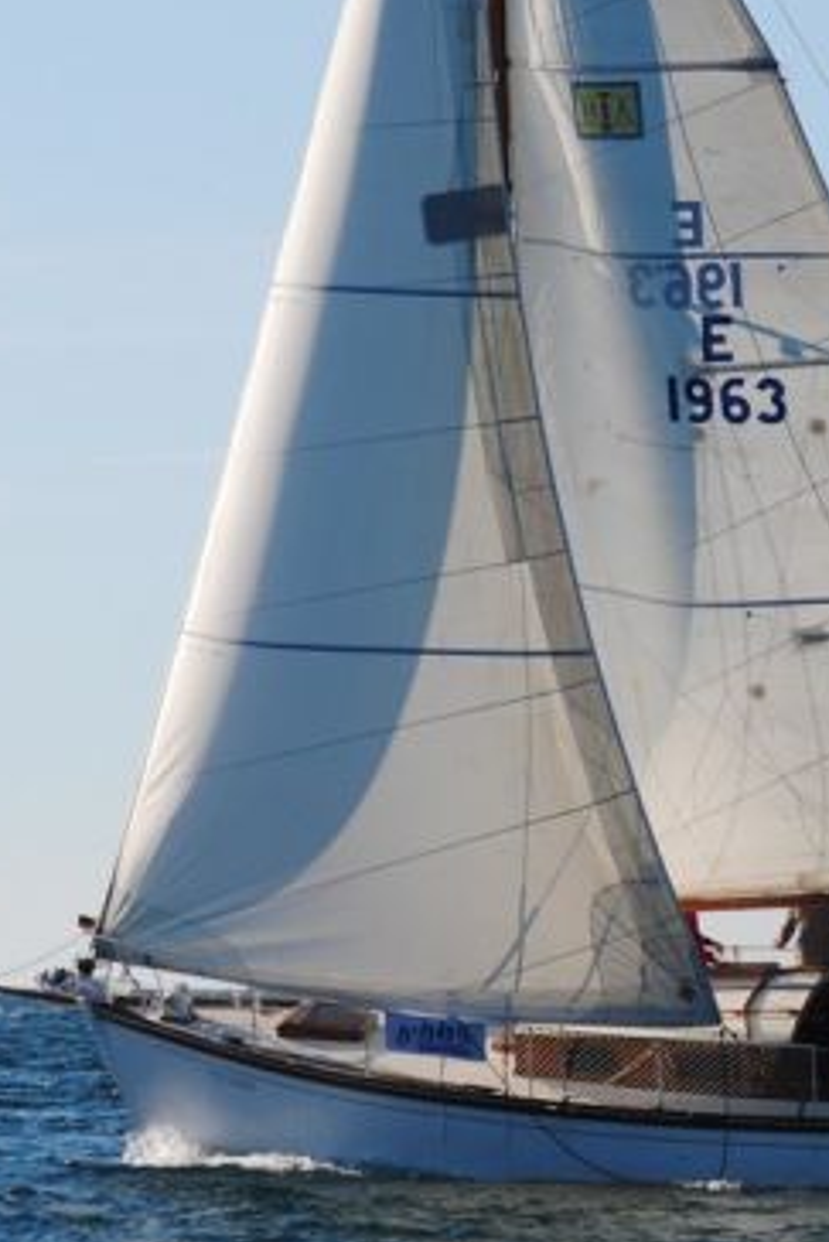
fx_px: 9800
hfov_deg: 4.8
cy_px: 462
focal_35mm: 284
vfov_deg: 7.2
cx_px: 556
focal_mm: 86
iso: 100
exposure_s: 1/640
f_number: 6.3
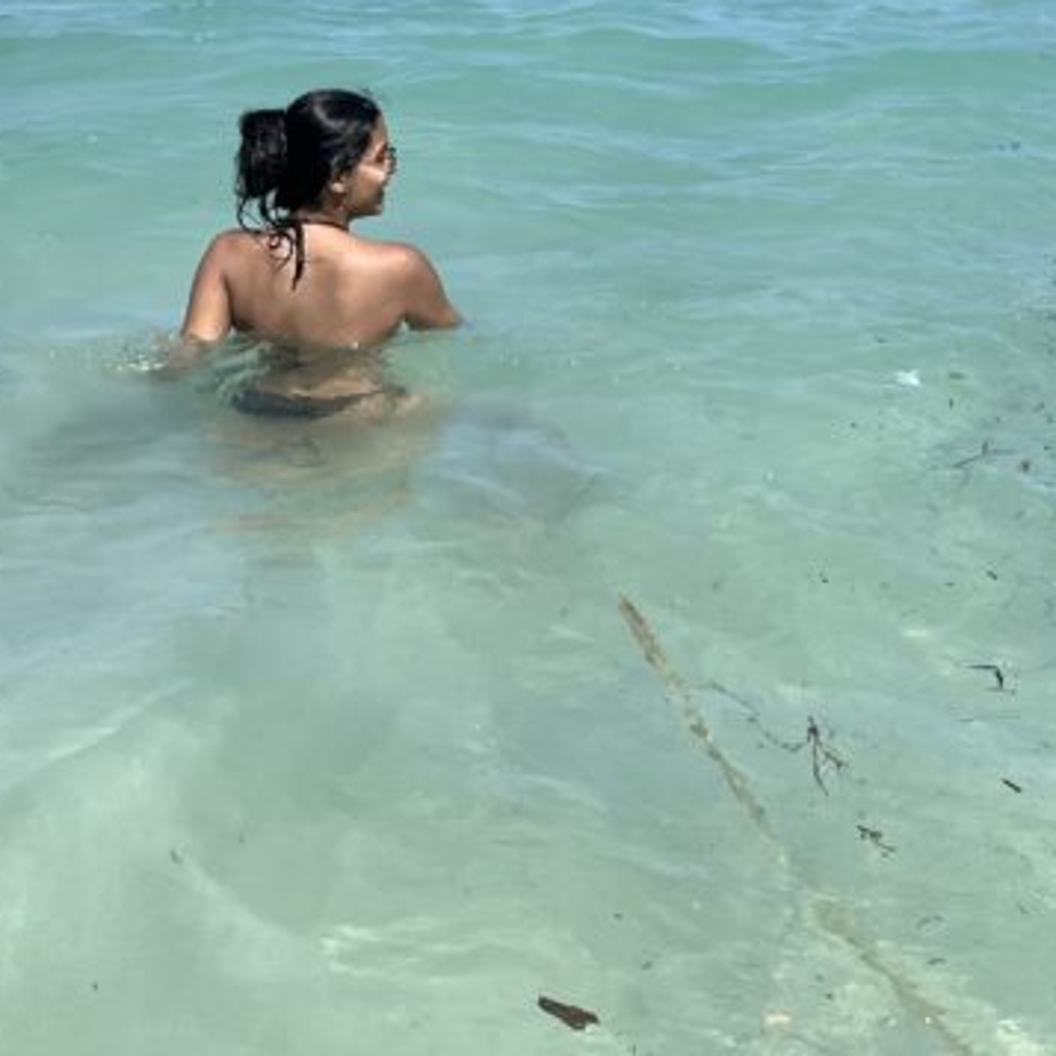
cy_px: -33
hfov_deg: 26.0
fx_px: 2278
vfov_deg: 24.7
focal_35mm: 66
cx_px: 382
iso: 50
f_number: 1.6
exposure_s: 1/4854
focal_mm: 5.1
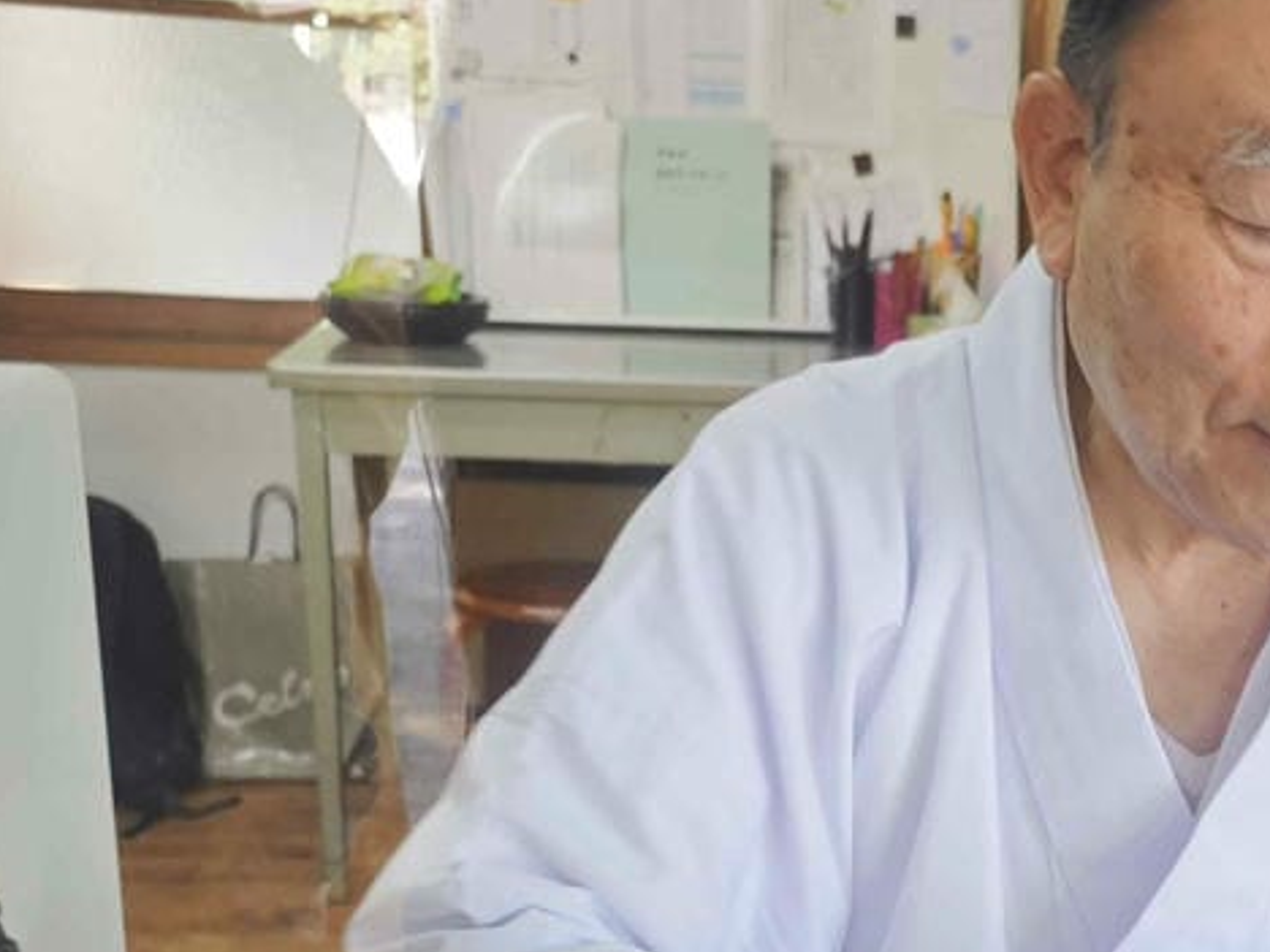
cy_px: 1001
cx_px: 1134
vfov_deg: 23.5
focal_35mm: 59
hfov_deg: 31.2
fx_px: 2165
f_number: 2
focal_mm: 8.72
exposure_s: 1/60
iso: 250
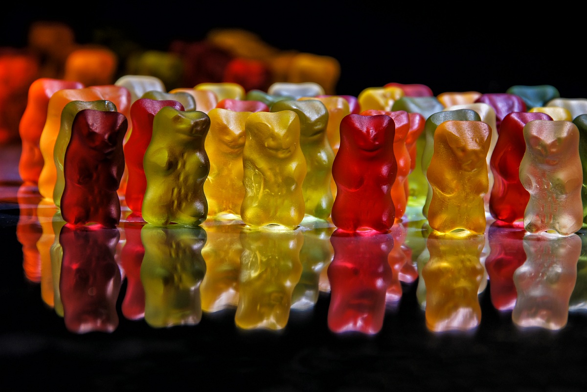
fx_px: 6114
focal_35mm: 375
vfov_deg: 3.7
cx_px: 294
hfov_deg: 5.5
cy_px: 196
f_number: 11
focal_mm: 250
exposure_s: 1/8
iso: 100
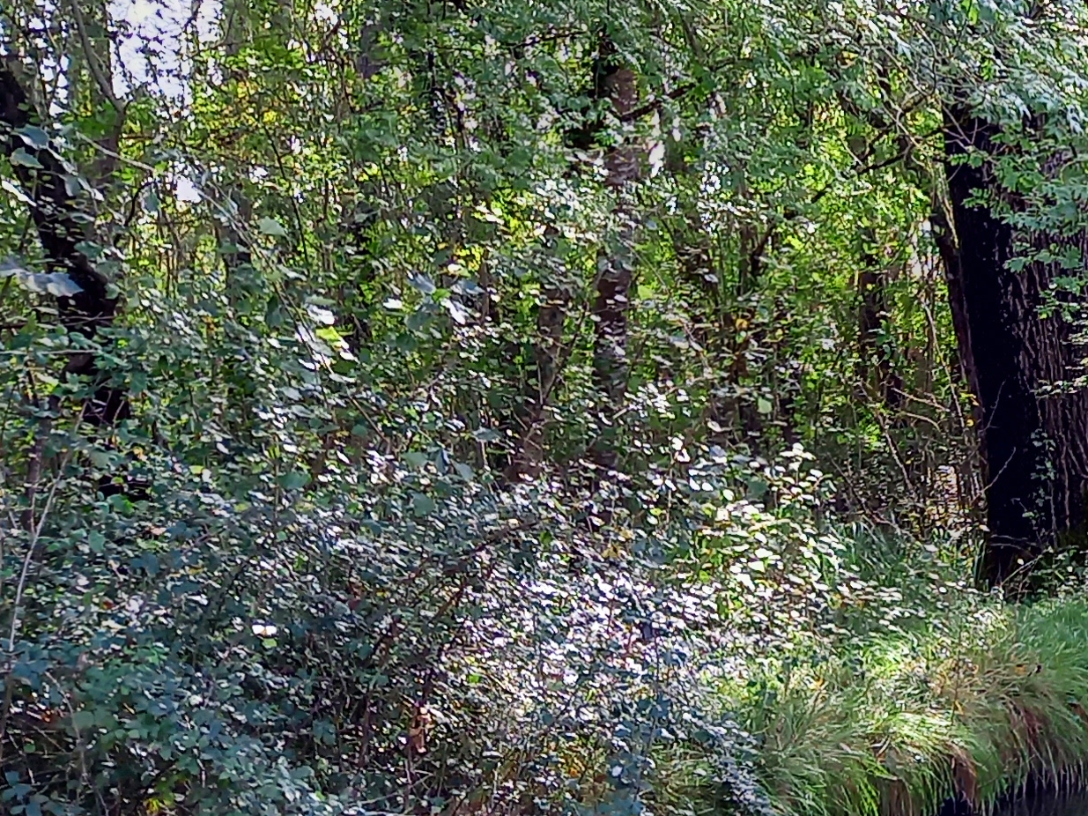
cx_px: 1390
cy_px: 369
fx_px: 2546
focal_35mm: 81
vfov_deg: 18.2
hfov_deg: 21.9
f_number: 2
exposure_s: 1/49
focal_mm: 4.6
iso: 80
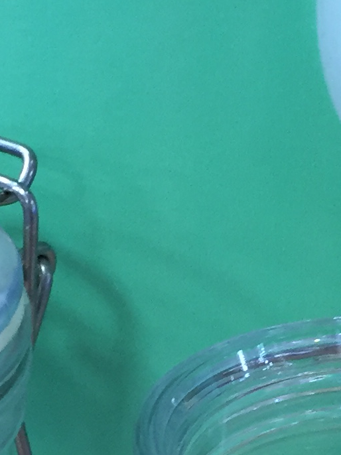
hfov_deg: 10.7
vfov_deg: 14.3
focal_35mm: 138
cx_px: 107
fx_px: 1814
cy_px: 328
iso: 100
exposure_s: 1/33
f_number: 2.2
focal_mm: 4.15
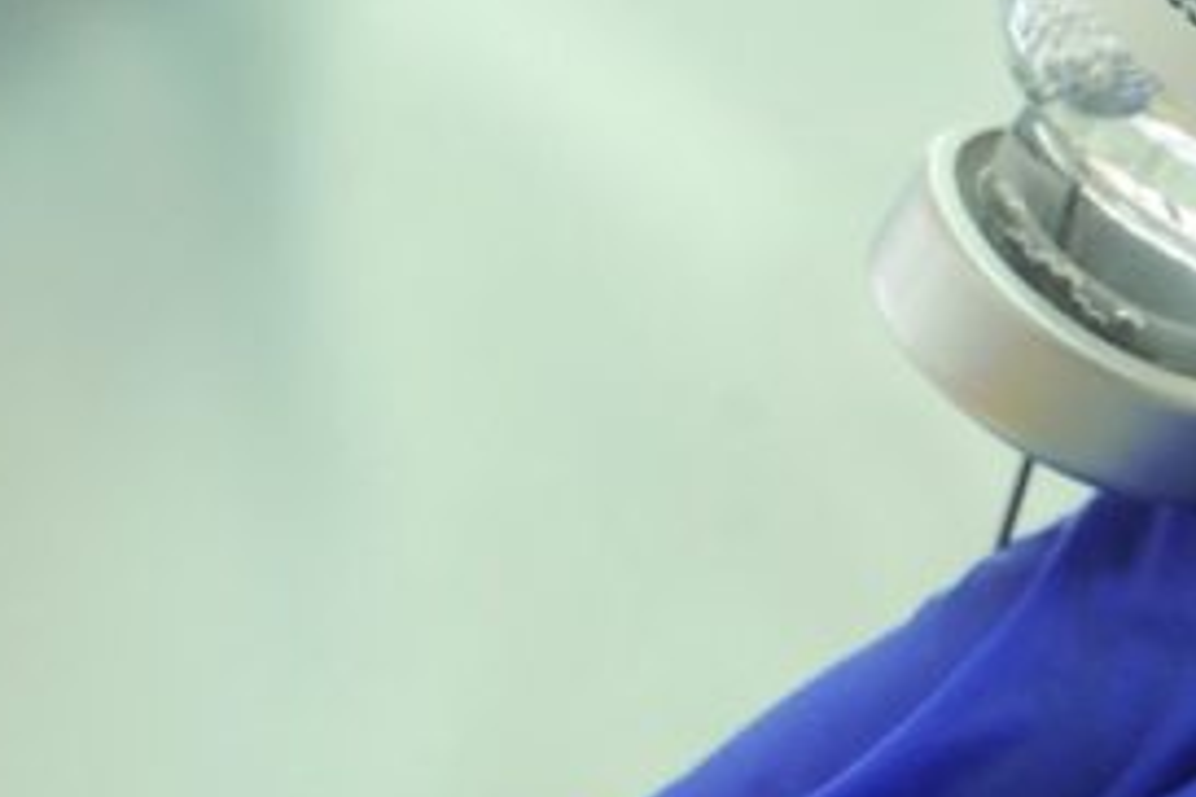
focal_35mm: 306
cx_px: 762
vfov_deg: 4.5
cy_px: -109
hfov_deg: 6.7
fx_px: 10165
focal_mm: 120
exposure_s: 1/100
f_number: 6.3
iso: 2000
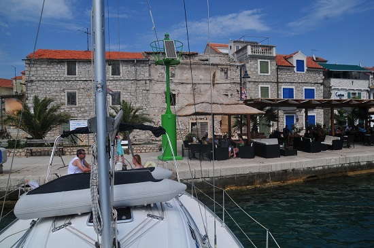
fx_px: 265
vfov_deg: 50.3
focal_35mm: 26
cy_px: 124
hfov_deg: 70.5
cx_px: 187
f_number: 8
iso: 200
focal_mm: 17
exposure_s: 1/1250
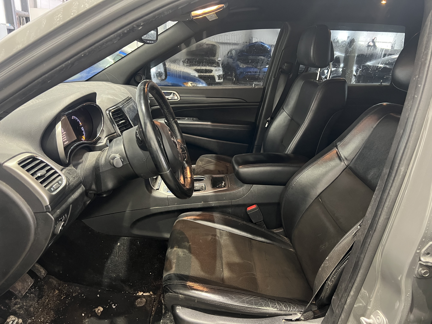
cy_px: 162
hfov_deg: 67.3
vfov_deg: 53.1
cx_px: 216
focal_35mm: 26
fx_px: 324
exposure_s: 1/40
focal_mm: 5.7
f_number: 1.5
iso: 500
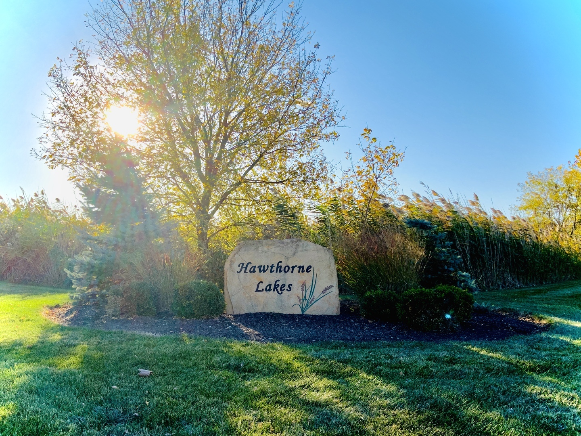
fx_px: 487
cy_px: 218
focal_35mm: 29
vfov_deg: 48.2
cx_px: 290
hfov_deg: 61.7
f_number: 1.8
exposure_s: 1/912
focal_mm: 3
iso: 16
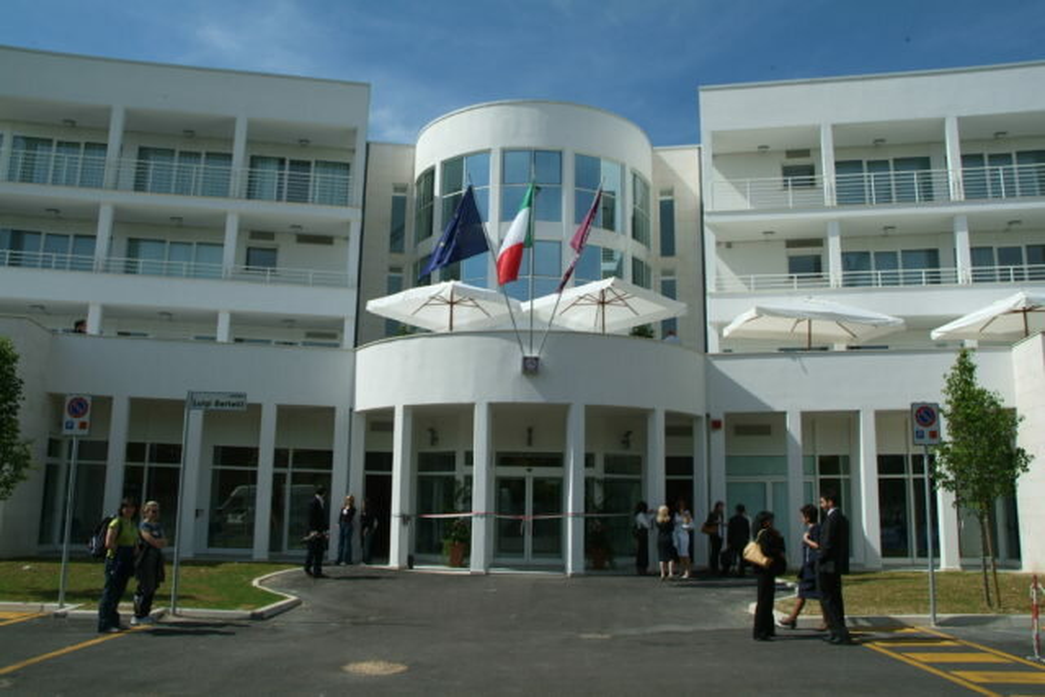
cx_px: 522
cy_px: 348
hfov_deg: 67.4
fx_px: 784
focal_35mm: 27
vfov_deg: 48.0
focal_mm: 18
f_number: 11
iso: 100
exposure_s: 1/125
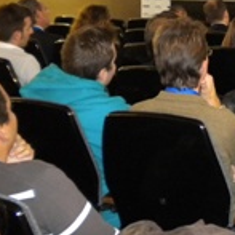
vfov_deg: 20.2
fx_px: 645
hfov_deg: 19.4
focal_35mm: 84
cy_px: 21
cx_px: 286
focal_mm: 6.3
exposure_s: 1/30
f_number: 3.1
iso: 402
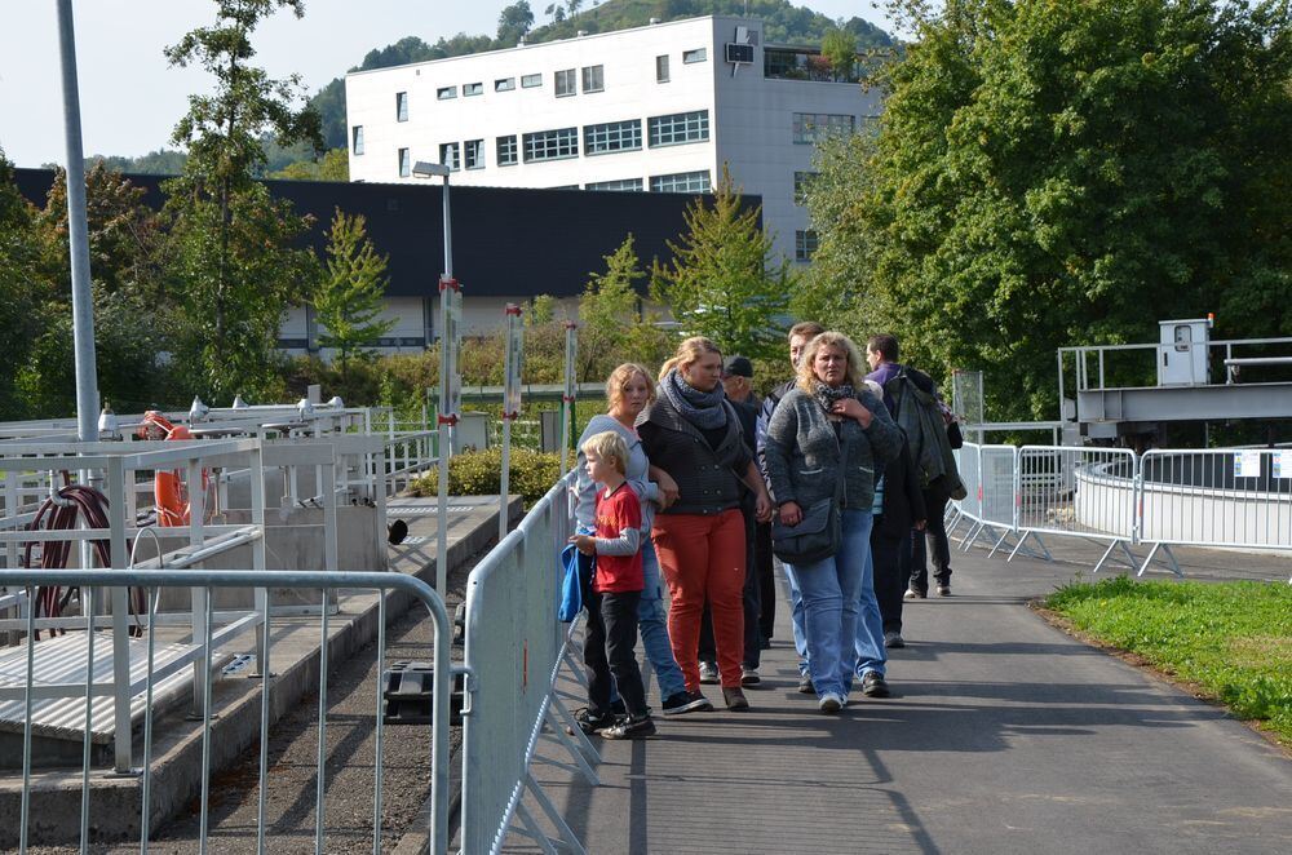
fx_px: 2793
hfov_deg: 26.0
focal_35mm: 78
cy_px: 428
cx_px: 646
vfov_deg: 17.4
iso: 140
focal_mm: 52
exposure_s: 1/250
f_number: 8
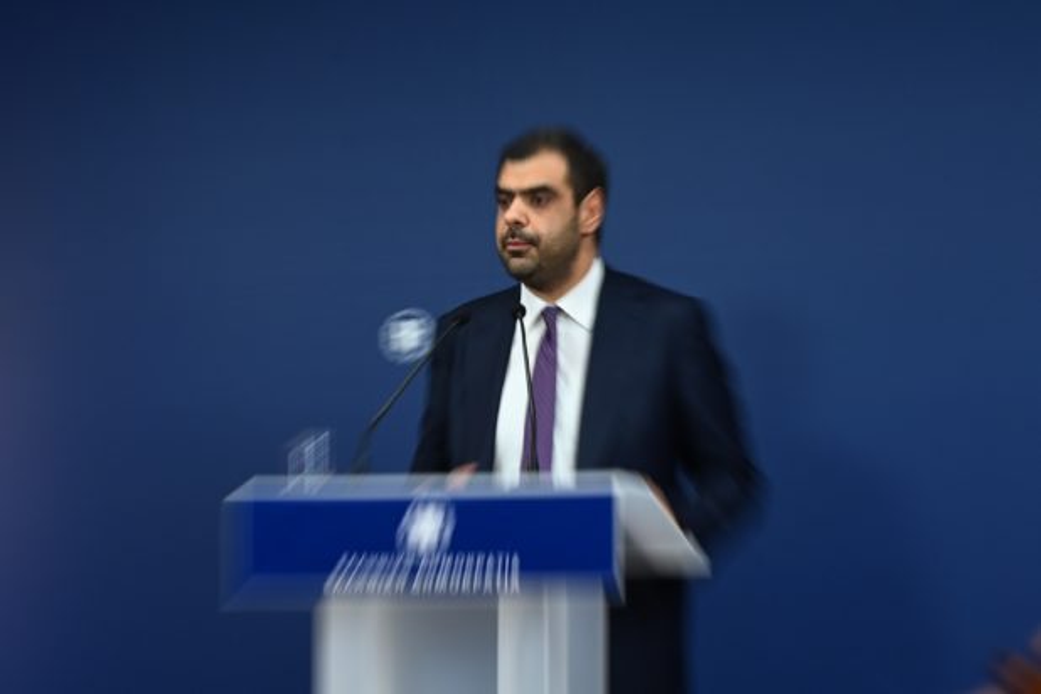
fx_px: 3470
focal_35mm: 120
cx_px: 520
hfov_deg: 17.1
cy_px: 347
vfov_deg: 11.4
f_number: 8
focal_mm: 80
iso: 450
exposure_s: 1/15
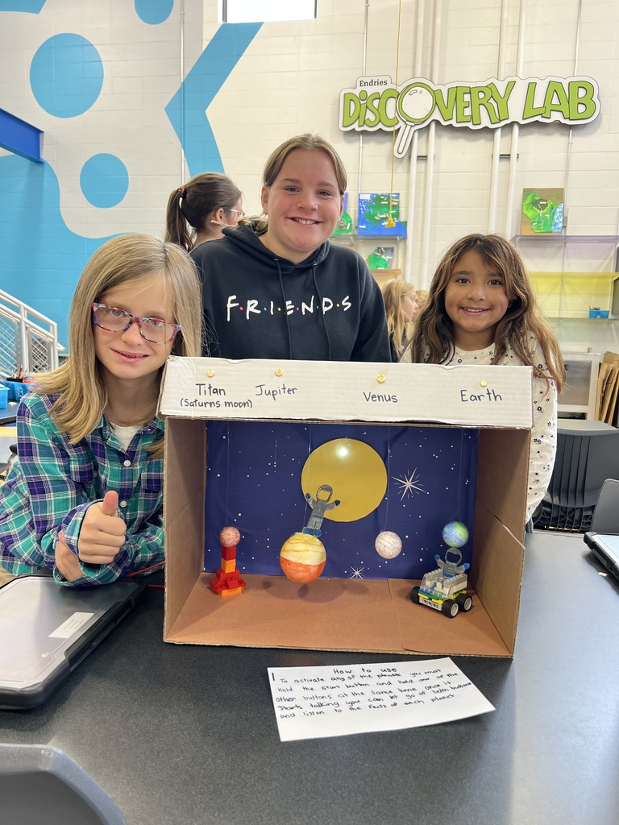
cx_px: 310
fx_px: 620
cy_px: 412
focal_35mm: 26
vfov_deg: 67.3
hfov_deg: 53.1
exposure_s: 1/121
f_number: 1.5
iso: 100
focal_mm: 5.7
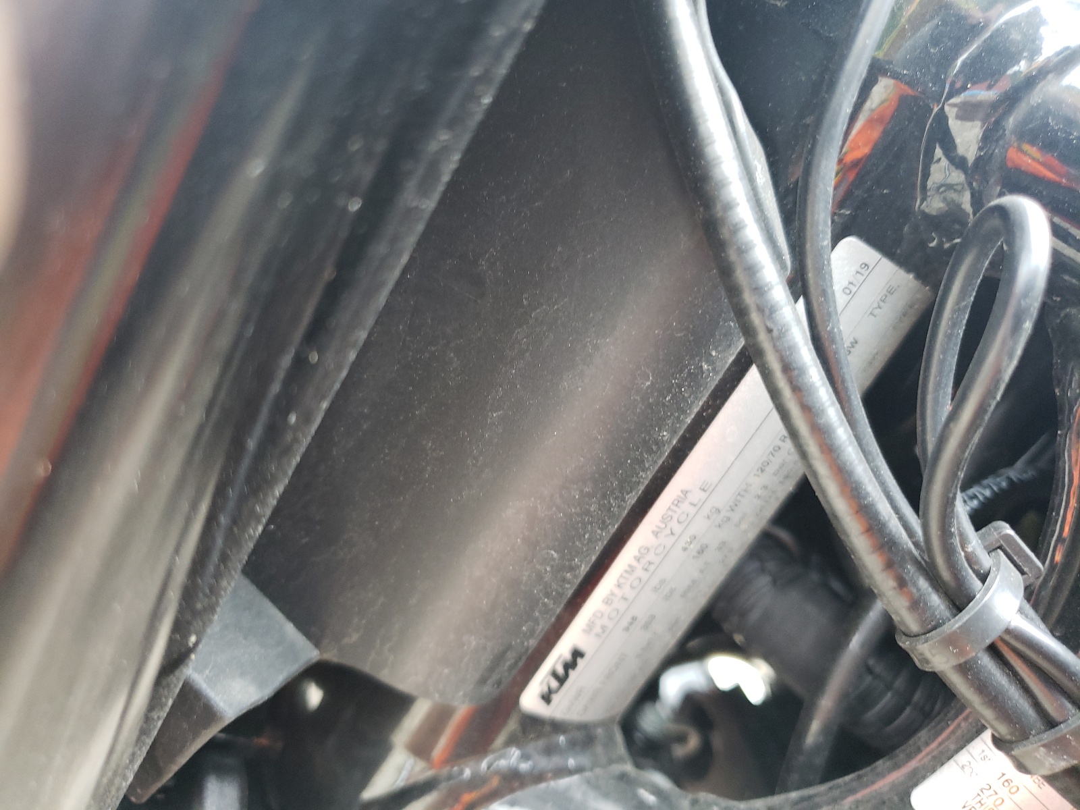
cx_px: 540
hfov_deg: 67.3
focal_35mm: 26
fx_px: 811
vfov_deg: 53.1
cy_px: 405
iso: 128
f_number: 1.5
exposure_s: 1/60.2
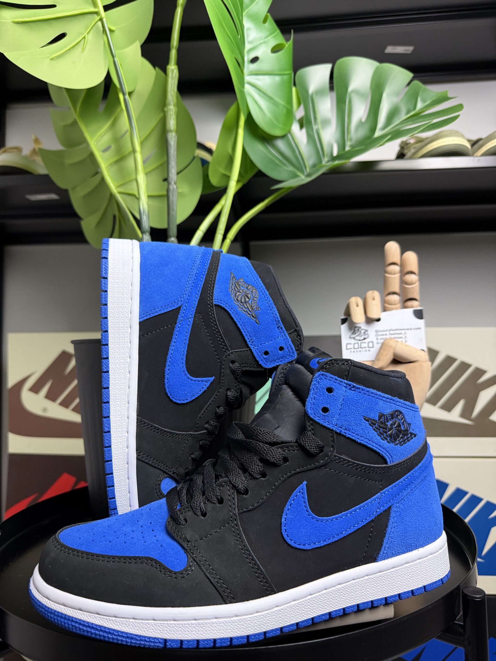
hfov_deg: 56.8
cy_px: 330
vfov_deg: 71.6
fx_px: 459
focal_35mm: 24
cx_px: 248
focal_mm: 6.76
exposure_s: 1/50
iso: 320
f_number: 1.78
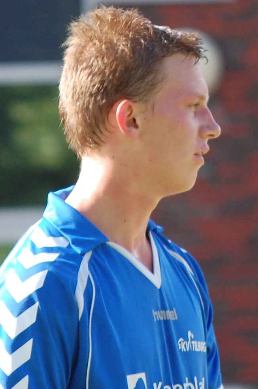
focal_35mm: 313
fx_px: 3373
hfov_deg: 4.4
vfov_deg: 6.6
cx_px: 112
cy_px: 246
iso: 450
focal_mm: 160
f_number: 5.3
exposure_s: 1/500
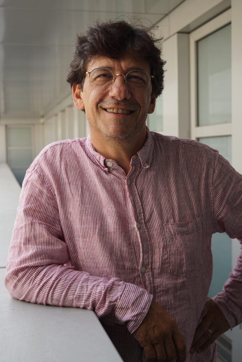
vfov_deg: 43.6
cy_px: 181
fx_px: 454
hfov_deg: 29.9
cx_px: 121
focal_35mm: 45
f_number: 4.5
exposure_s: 1/160
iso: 160
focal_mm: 30
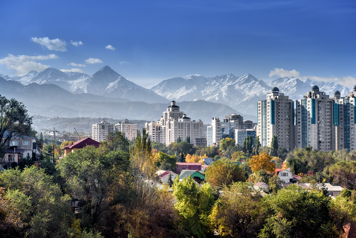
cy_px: 119
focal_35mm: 70
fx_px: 692
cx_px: 178
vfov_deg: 19.5
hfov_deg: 28.8
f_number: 8
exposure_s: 1/500
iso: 400
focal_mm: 70
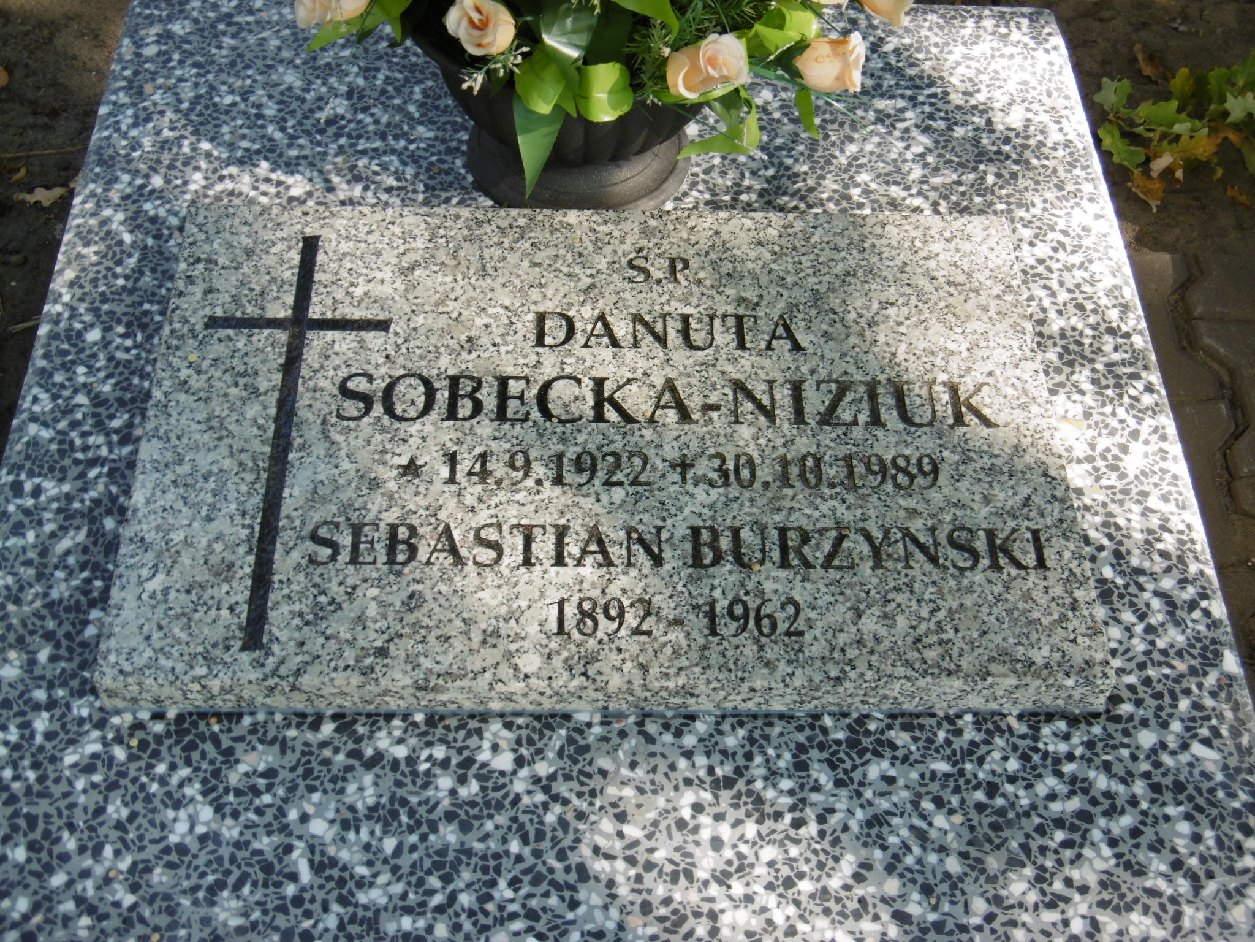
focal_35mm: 51
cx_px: 628
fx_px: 1849
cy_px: 471
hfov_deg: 37.5
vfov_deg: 28.6
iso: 100
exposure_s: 1/125
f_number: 4
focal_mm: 9.2
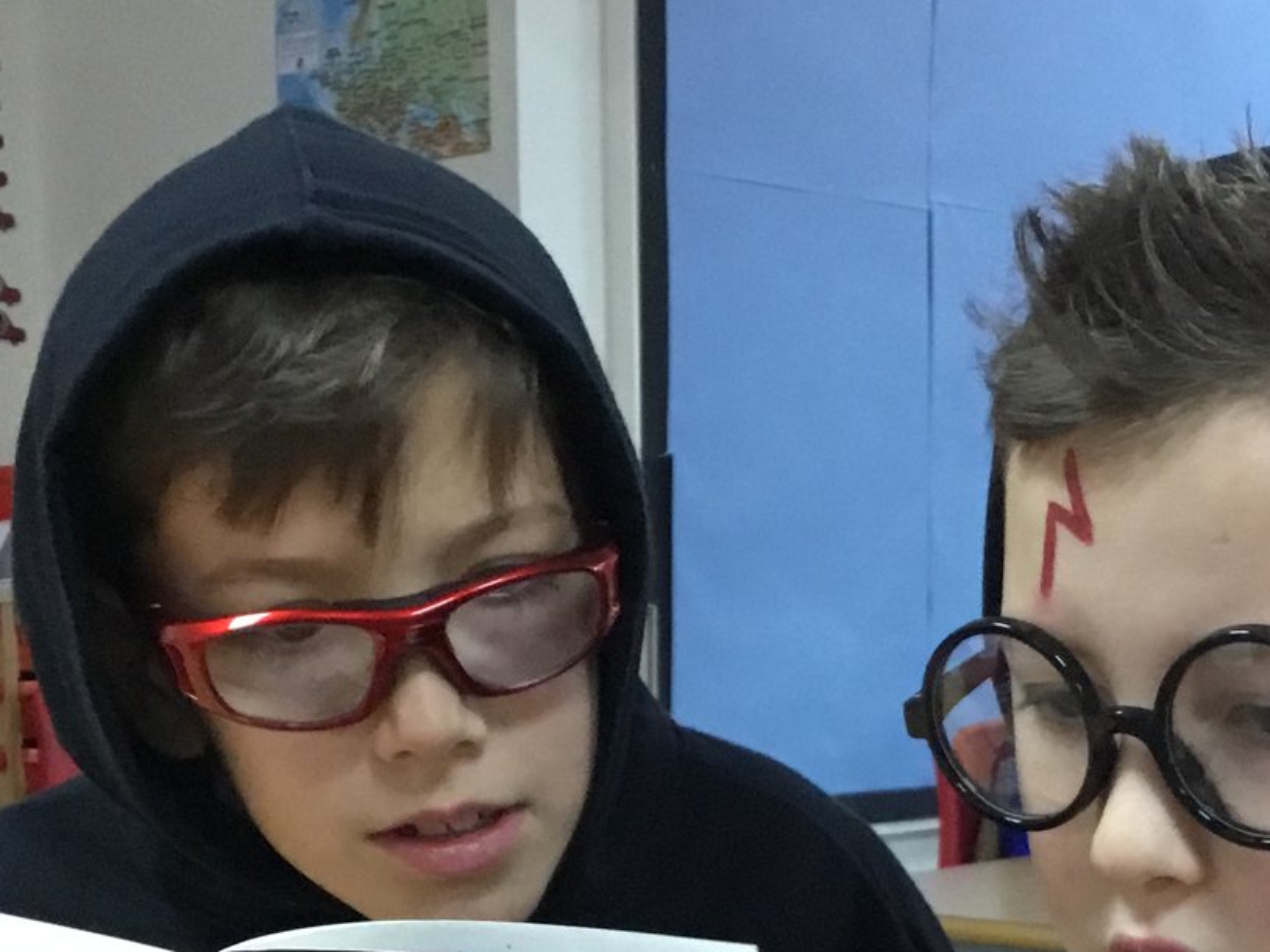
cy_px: 1163
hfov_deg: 24.9
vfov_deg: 17.9
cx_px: 849
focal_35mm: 78
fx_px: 2861
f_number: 2.4
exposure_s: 1/25
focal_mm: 3.3
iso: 200
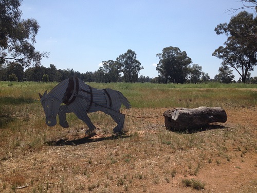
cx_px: 128
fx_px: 260
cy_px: 96
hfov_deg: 52.6
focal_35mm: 35
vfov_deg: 40.7
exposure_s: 1/2632
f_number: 2.4
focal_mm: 4.28
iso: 50
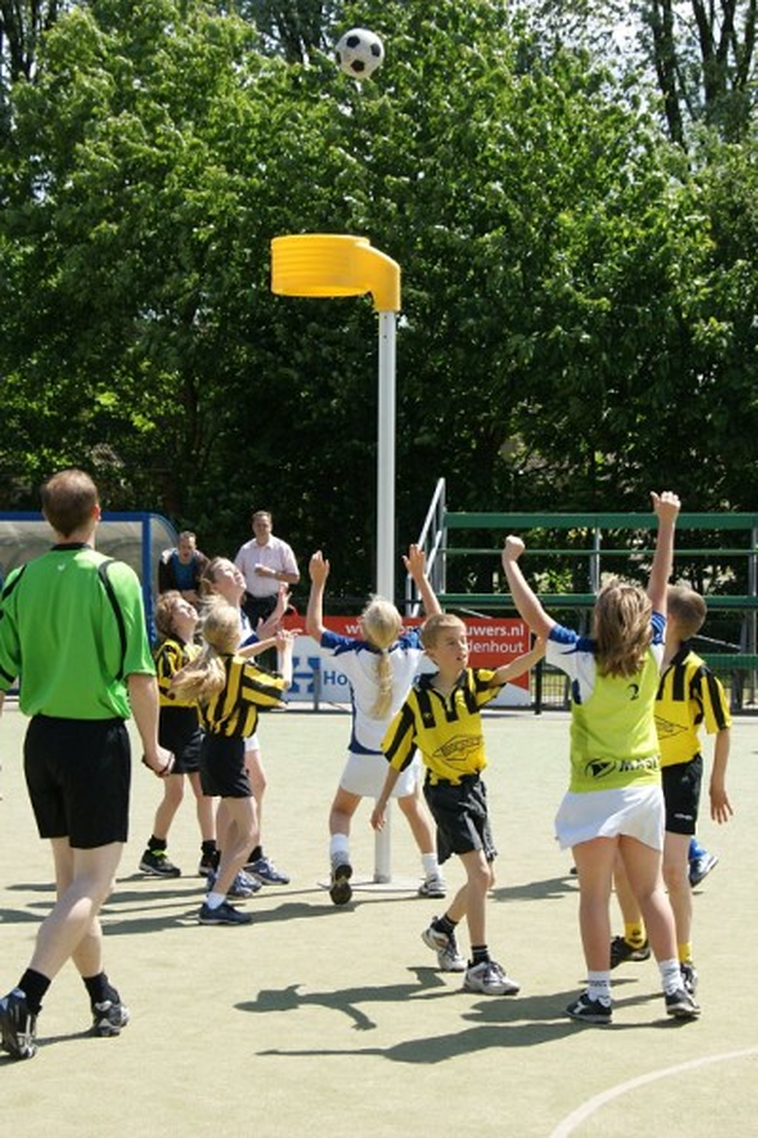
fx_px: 1658
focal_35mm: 52
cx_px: 379
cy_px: 569
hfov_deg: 25.8
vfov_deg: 37.9
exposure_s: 1/400
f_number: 7.1
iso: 200
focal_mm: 35
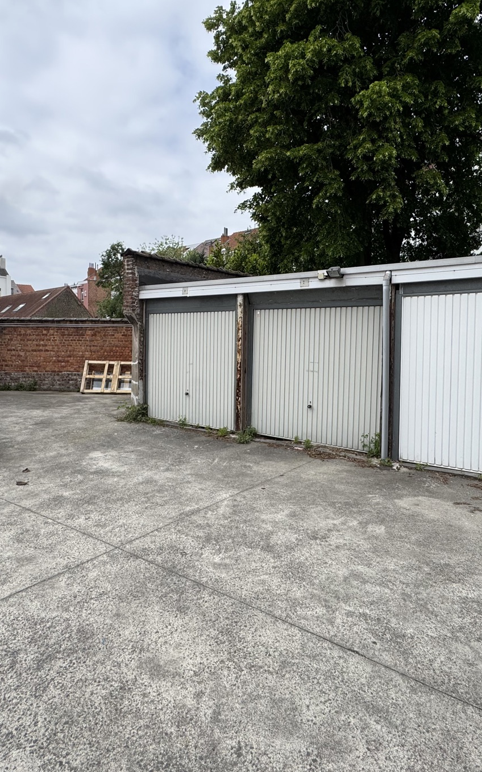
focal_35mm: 21
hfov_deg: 57.3
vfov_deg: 82.2
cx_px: 240
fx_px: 441
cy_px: 364
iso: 50
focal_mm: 2.22
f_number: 2.2
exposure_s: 1/1178
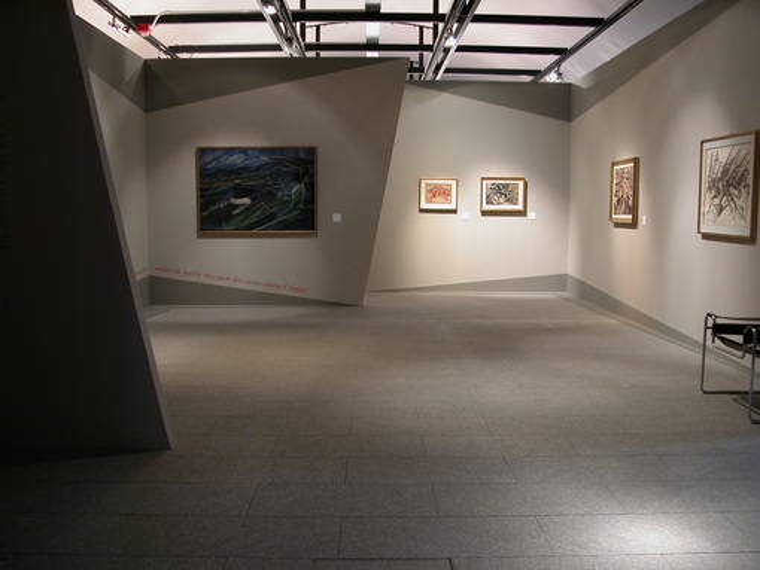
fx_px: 769
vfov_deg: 40.7
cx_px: 380
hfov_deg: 52.6
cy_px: 285
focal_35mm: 35
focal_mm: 8.9
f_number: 2.8
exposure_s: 1/4.4
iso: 157
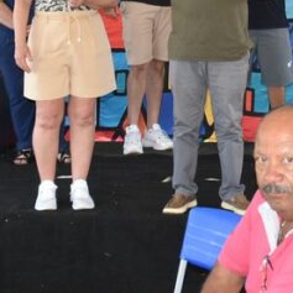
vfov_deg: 17.2
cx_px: 297
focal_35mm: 99
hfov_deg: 17.2
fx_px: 948
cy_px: 12
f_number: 5.6
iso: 360
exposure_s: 1/125
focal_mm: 18
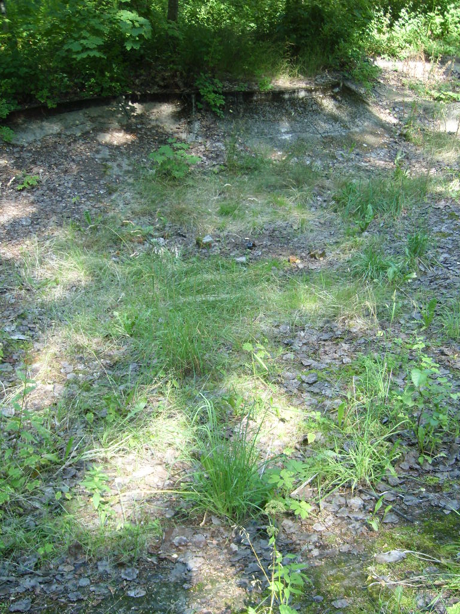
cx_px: 230
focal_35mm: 35
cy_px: 307
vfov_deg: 52.6
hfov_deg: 40.7
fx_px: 620
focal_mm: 5.8
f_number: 2.8
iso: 50
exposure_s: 1/109
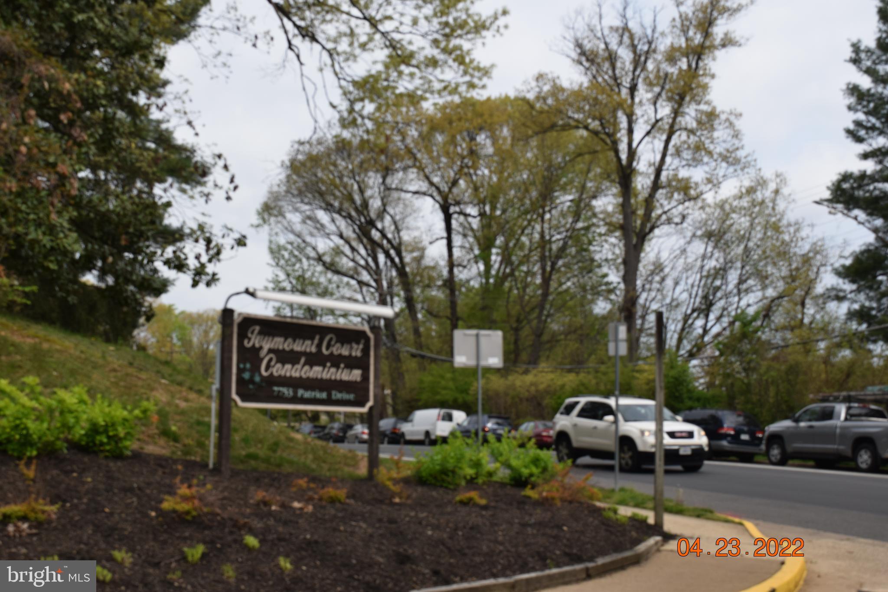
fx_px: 1110
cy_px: 296
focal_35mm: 45
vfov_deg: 29.9
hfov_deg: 43.6
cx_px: 444
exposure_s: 1/320
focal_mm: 30
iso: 200
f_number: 9
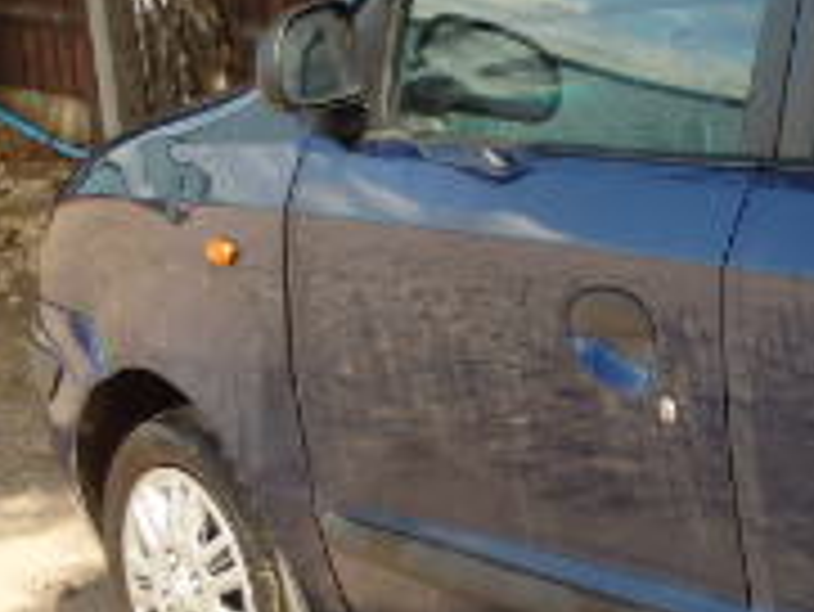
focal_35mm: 127
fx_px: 2988
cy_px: 590
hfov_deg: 14.3
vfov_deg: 11.6
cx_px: 1282
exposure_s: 1/250
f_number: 4.5
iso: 125
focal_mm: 6.4
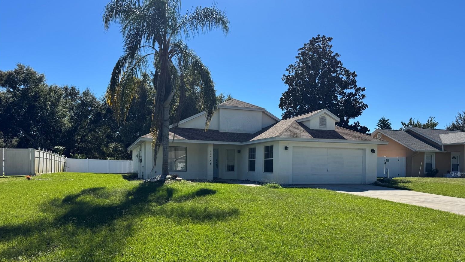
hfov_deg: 69.8
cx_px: 238
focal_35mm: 27
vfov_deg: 42.4
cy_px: 174
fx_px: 333
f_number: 1.78
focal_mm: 6.76
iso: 80
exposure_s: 1/4608
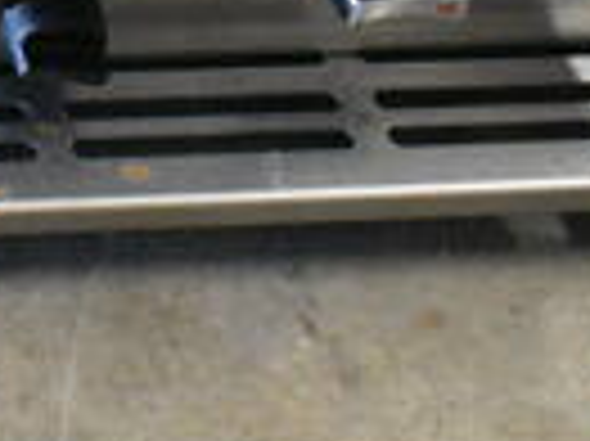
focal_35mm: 121
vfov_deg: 11.2
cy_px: -410
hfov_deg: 14.9
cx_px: -351
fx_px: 2060
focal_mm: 18
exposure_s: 1/100
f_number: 5
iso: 6400
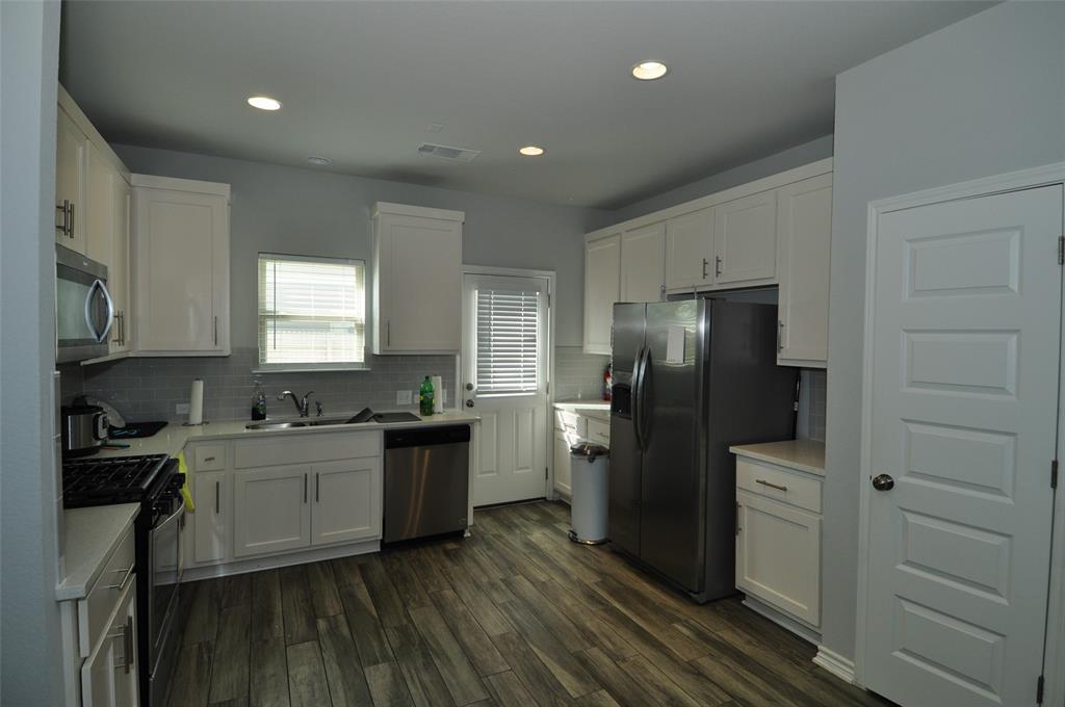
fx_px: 532
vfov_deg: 67.2
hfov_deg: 90.1
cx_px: 532
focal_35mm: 18
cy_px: 354
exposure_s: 1/125
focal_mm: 12
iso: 280
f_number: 5.6
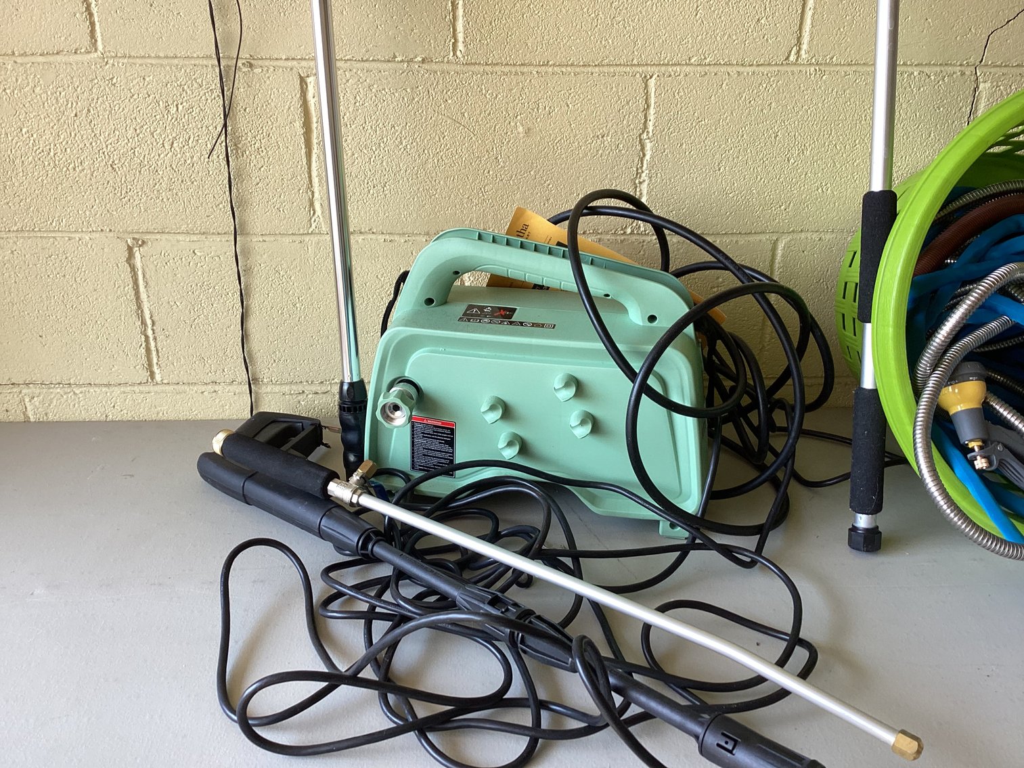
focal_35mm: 31
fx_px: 917
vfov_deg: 45.4
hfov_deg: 58.3
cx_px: 512
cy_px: 384
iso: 32
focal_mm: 3.3
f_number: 2.4
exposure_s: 1/120
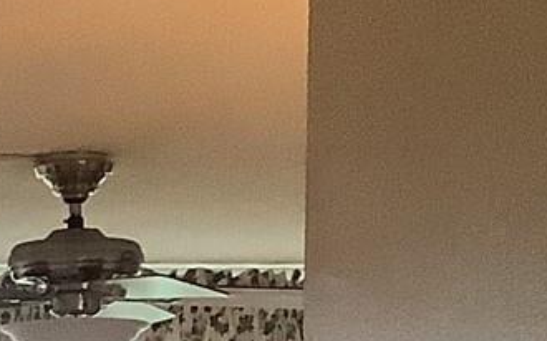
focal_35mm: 204
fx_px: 3040
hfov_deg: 10.1
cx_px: -157
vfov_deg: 6.1
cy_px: 848
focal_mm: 3.3
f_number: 2.4
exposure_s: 1/60
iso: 250
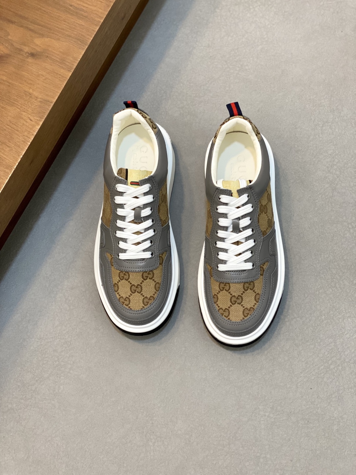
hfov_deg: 28.0
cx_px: 178
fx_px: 713
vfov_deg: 36.8
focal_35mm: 52
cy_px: 238
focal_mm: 6
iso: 125
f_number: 2
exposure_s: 1/100
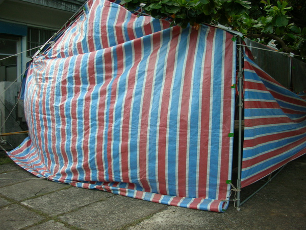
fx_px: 309
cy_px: 115
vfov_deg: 40.7
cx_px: 153
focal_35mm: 35
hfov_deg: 52.6
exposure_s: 1/119
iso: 50
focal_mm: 5.8
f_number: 3
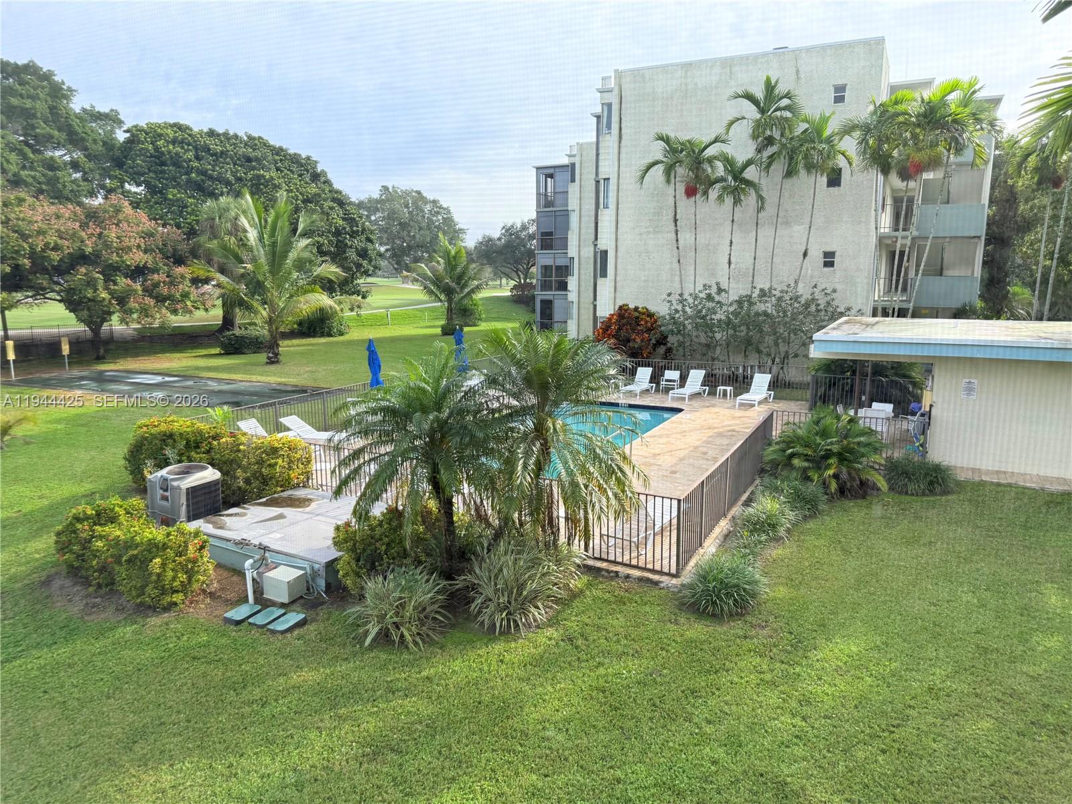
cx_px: 536
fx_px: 743
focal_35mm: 24
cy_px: 402
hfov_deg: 71.6
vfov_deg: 56.8
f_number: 1.78
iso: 100
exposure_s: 1/1385
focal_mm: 6.76
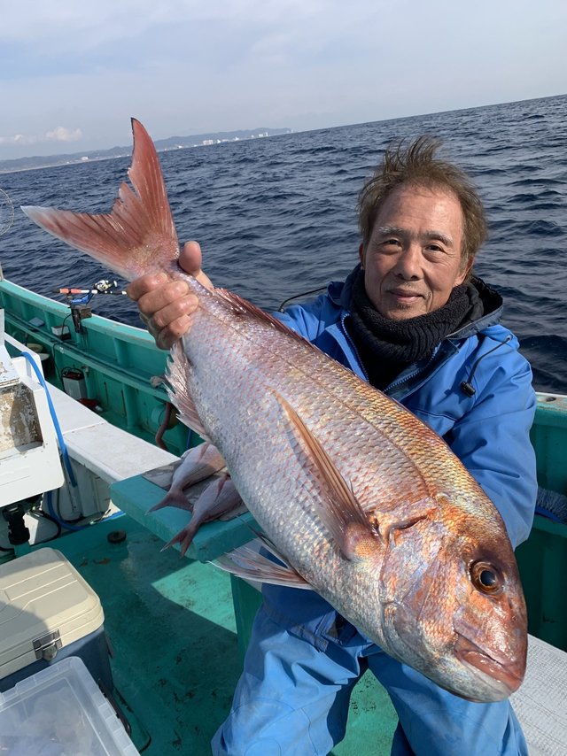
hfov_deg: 53.0
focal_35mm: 26
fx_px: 568
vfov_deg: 67.3
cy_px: 378
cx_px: 284
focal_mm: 4.25
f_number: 1.8
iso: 25
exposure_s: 1/2309
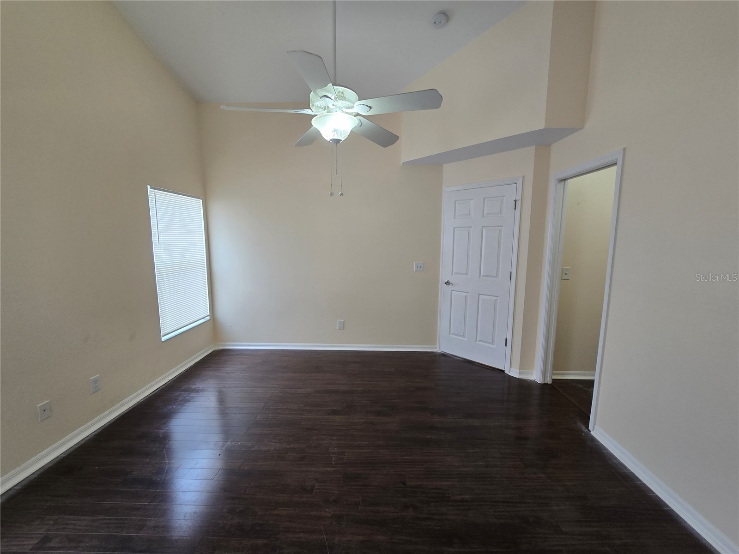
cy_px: 277
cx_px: 370
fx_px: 278
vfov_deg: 89.9
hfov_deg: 106.2
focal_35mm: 13
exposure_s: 1/60
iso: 80
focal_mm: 2.2
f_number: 2.2
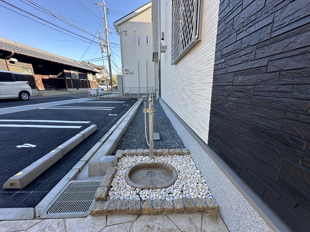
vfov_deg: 85.7
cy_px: 116
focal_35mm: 14
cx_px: 155
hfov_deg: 102.1
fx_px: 125
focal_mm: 2.22
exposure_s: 1/231
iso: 40
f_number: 2.2
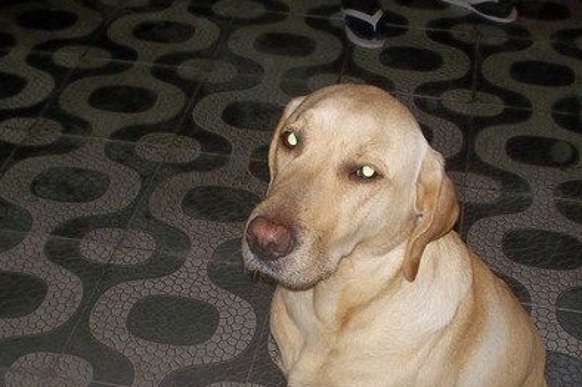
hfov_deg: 40.3
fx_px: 791
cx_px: 315
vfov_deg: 26.9
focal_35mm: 49
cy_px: 312
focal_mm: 4.1
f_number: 3.3
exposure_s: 1/30
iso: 80
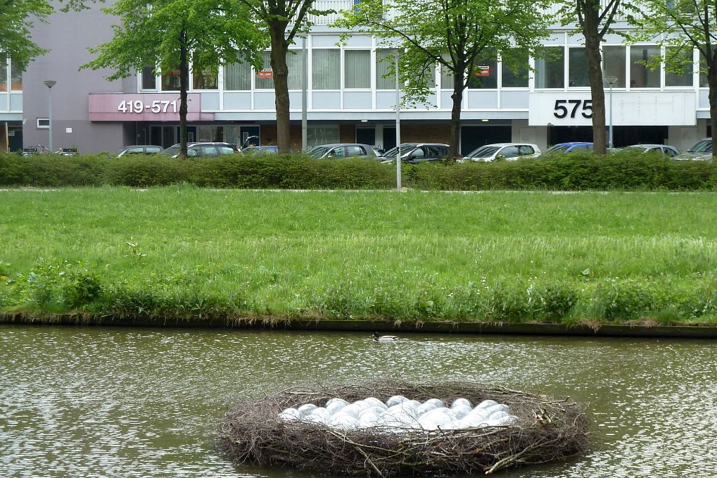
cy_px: 256
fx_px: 1872
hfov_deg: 21.7
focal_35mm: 94
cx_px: 358
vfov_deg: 14.5
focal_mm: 14.7
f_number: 4.3
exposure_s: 1/200
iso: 160
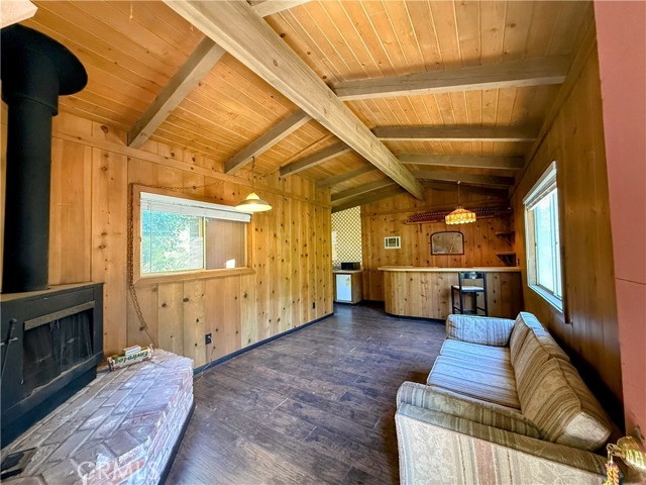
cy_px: 242
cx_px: 323
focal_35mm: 14
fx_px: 261
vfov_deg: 85.7
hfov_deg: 102.1
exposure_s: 1/60
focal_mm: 2.22
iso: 640
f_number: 2.2
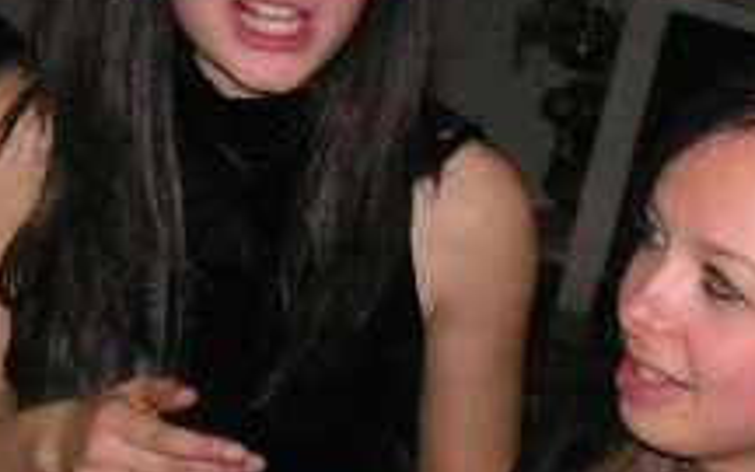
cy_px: 675
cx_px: 689
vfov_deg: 11.2
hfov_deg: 18.1
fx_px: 2325
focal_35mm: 113
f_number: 3.2
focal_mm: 6
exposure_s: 1/40
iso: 200
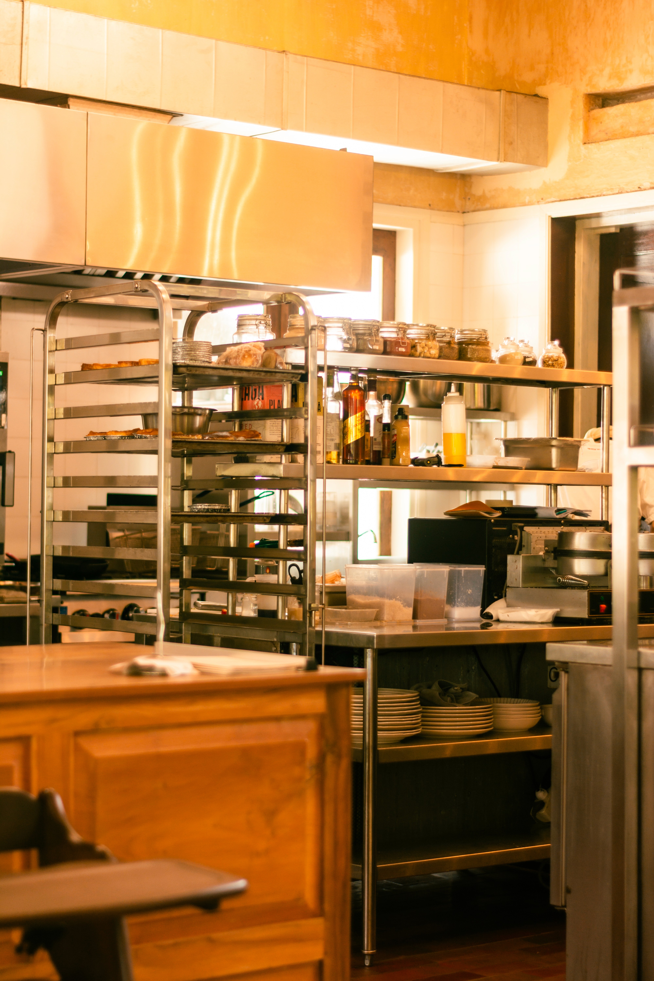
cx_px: 327
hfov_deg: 18.2
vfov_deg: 27.0
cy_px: 490
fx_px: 2044
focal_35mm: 75
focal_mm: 50
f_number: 1.8
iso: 200
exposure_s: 1/100
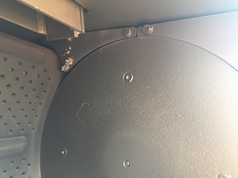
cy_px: 89
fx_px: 199
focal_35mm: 29
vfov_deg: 48.2
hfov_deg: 61.7
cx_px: 119
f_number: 2.2
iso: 40
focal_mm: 4.15
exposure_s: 1/30
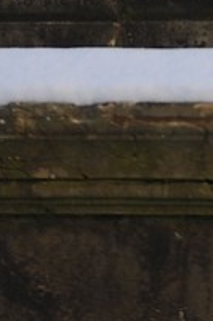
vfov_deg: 1.3
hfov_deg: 0.9
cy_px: -894
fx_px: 14197
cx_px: 514
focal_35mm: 1597
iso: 200
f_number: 5
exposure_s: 1/160
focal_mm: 200
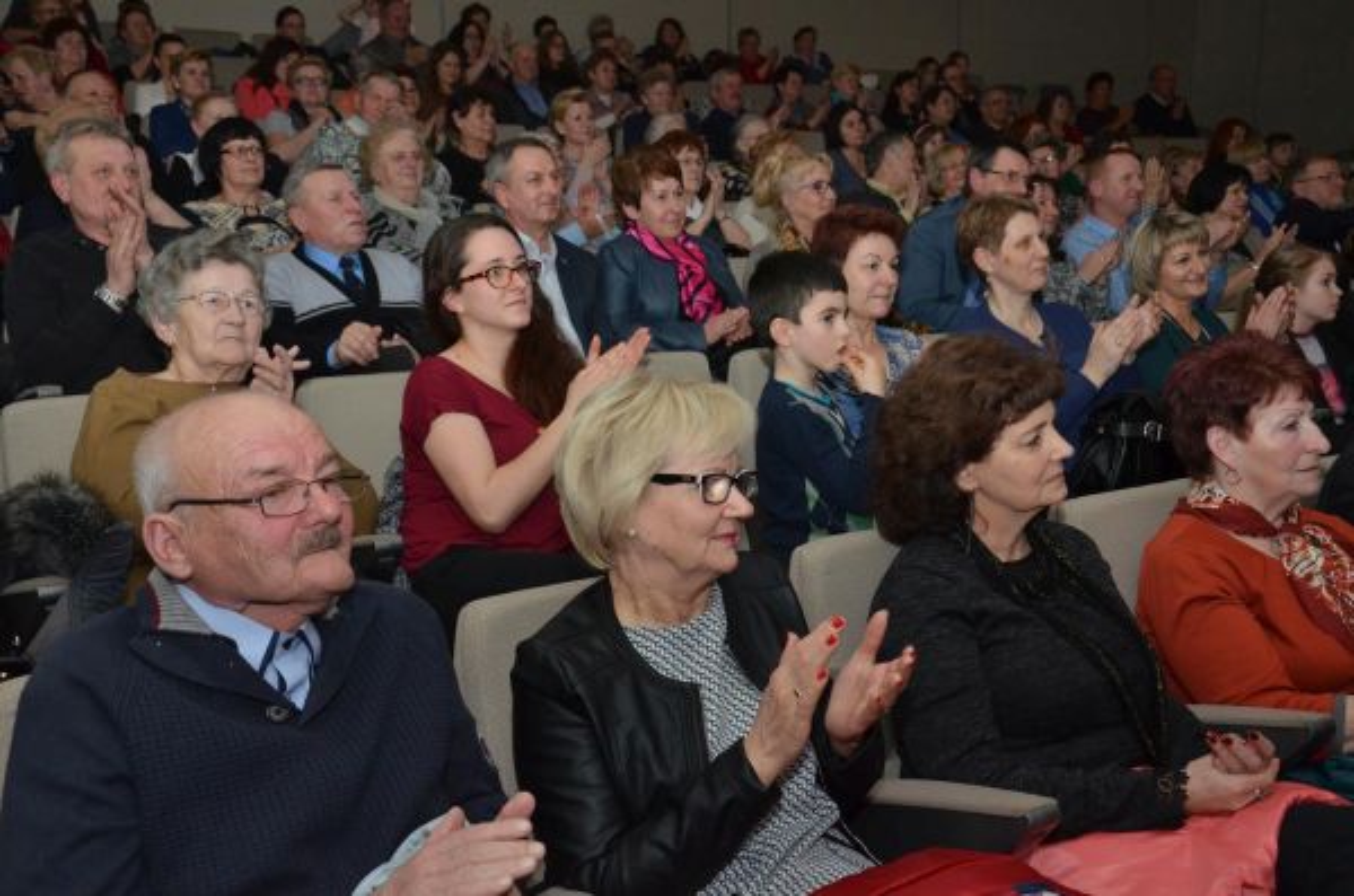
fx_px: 1576
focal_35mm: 42
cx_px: 677
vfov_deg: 31.7
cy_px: 448
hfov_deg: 46.5
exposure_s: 1/60
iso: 1250
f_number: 5.6
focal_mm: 28
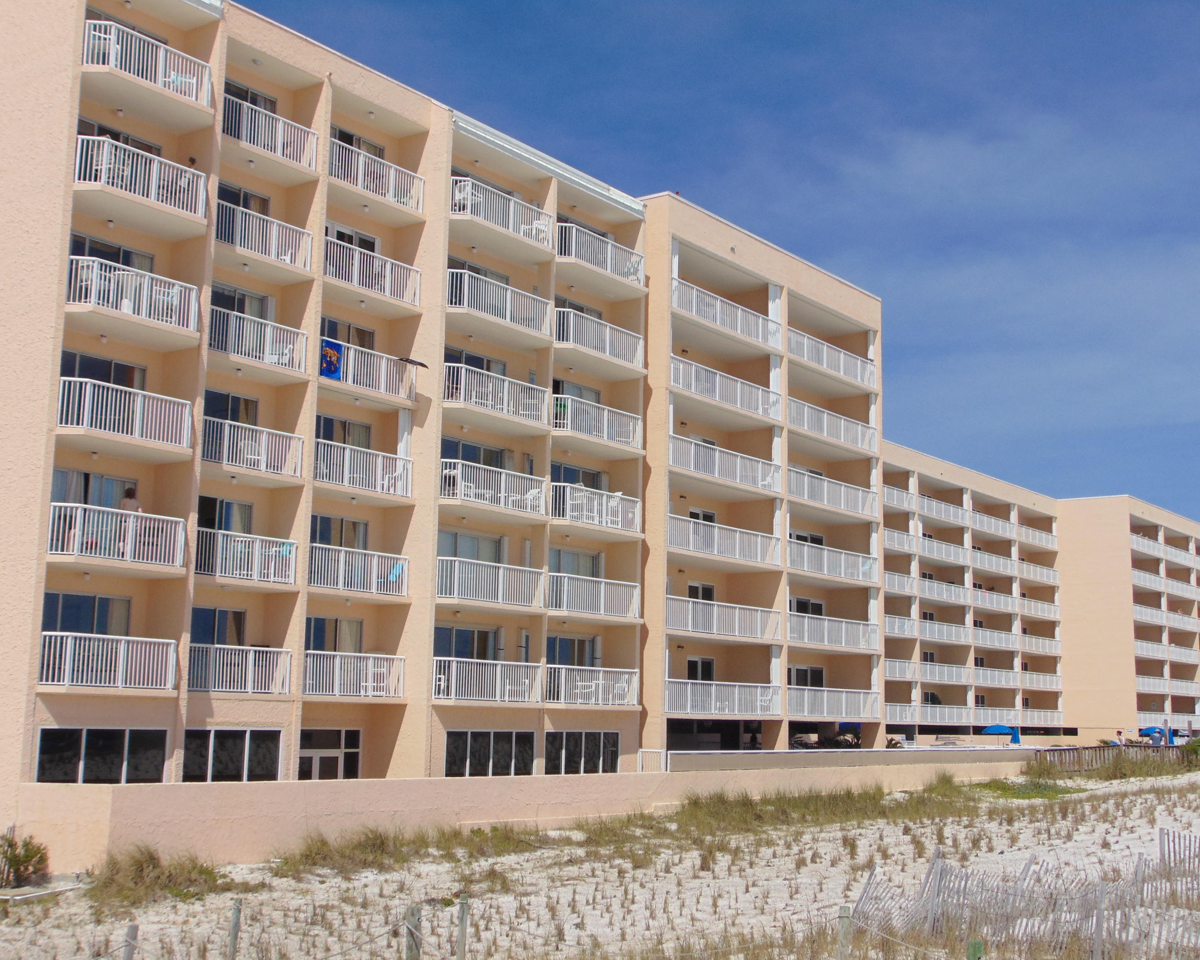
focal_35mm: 44
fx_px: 1563
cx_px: 610
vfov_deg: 34.2
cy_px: 482
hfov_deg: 42.0
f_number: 8.7
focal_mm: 7.6
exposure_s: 1/400
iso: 80
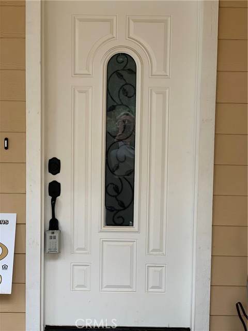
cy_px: 166
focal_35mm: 52
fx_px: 497
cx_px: 124
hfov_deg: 28.0
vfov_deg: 36.8
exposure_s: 1/122
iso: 64
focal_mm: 6
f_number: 2.4
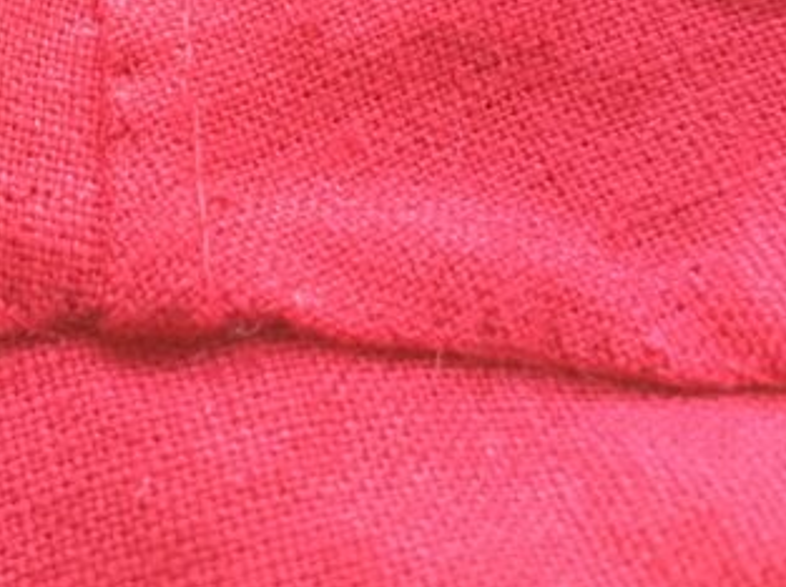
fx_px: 2155
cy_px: -364
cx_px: -206
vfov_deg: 14.2
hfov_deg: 19.3
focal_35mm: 95
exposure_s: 1/30
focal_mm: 4.15
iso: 125
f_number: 2.2
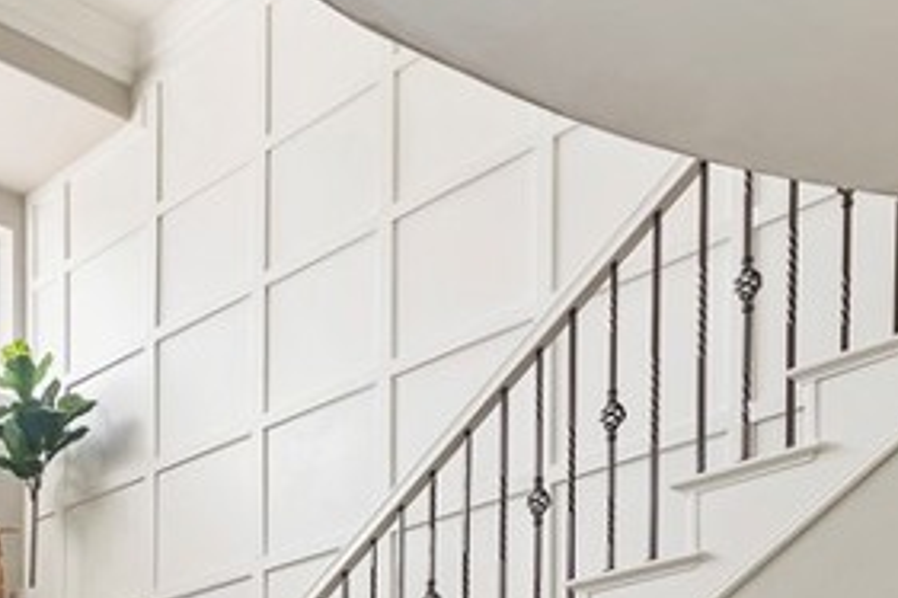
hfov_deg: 31.3
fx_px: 1271
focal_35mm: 51
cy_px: 935
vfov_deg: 21.5
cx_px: -230
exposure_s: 1/13
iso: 500
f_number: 10
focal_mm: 14
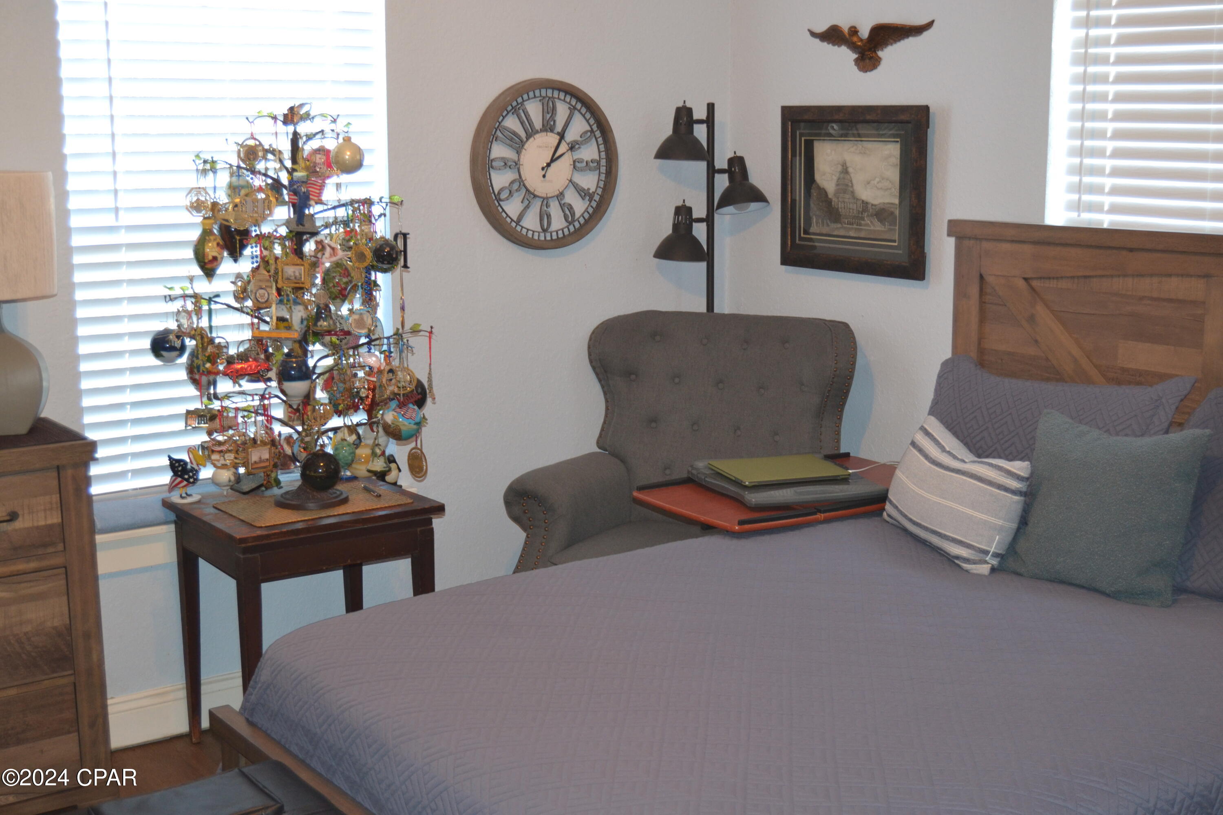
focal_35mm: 45
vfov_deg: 29.9
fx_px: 1529
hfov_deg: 43.6
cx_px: 612
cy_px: 408
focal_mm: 30
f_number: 4.2
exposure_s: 1/25
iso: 800
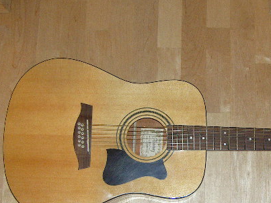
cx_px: 208
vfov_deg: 23.4
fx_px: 485
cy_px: 155
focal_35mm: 62
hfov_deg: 30.6
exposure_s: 1/59.5
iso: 100
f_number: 2.8
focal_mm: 8
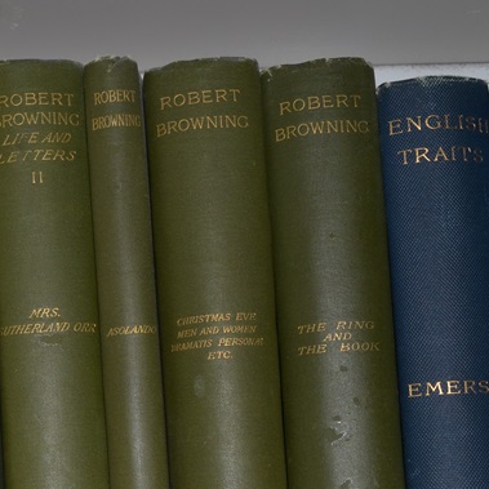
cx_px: -57
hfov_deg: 22.0
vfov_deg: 23.1
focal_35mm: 74
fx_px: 1183
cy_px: 372
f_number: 8
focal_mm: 22
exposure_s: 1/60
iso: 100
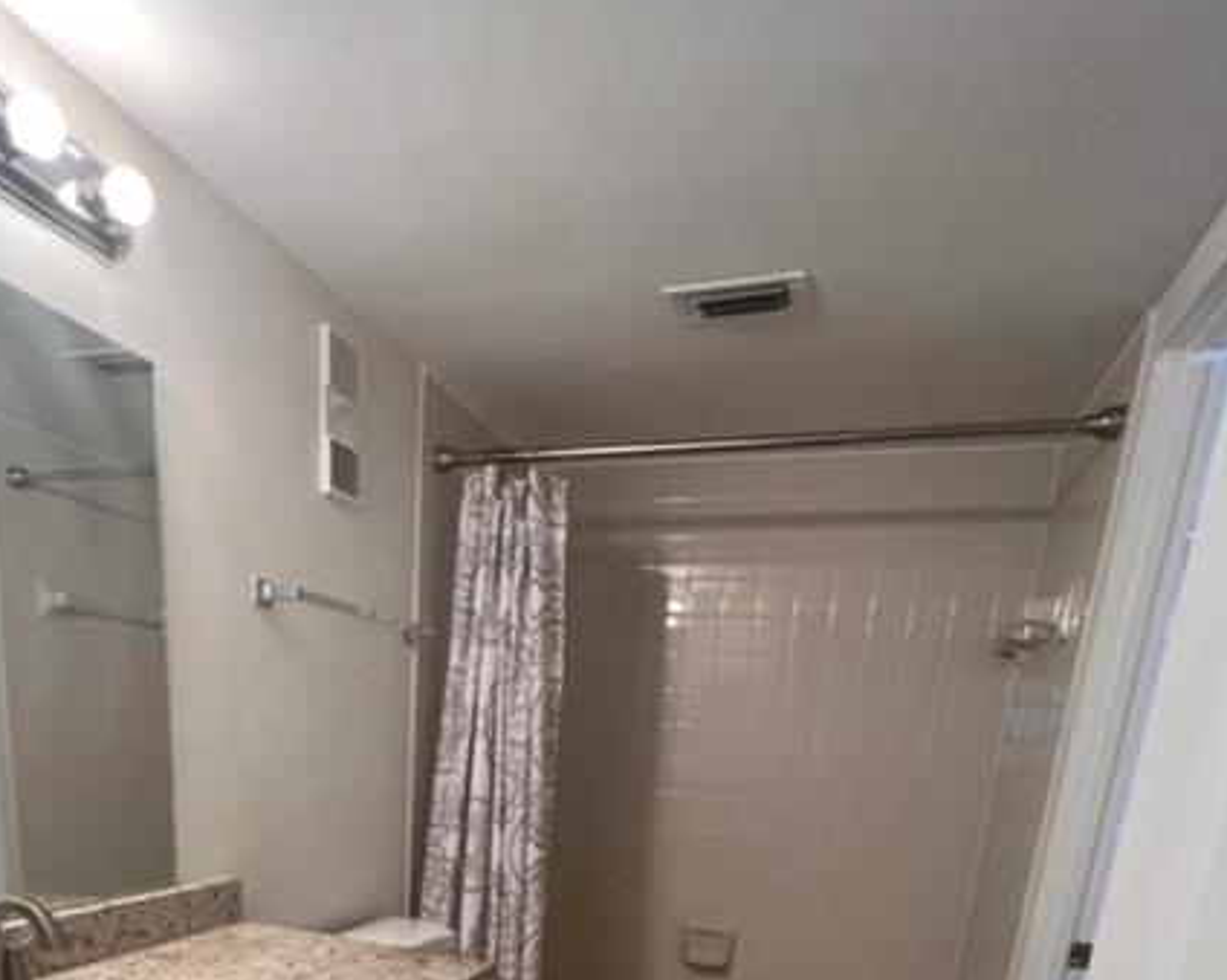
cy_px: 986
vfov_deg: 49.4
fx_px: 835
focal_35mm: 23
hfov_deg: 71.9
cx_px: 492
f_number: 1.8
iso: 200
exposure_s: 1/60
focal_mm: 1.57
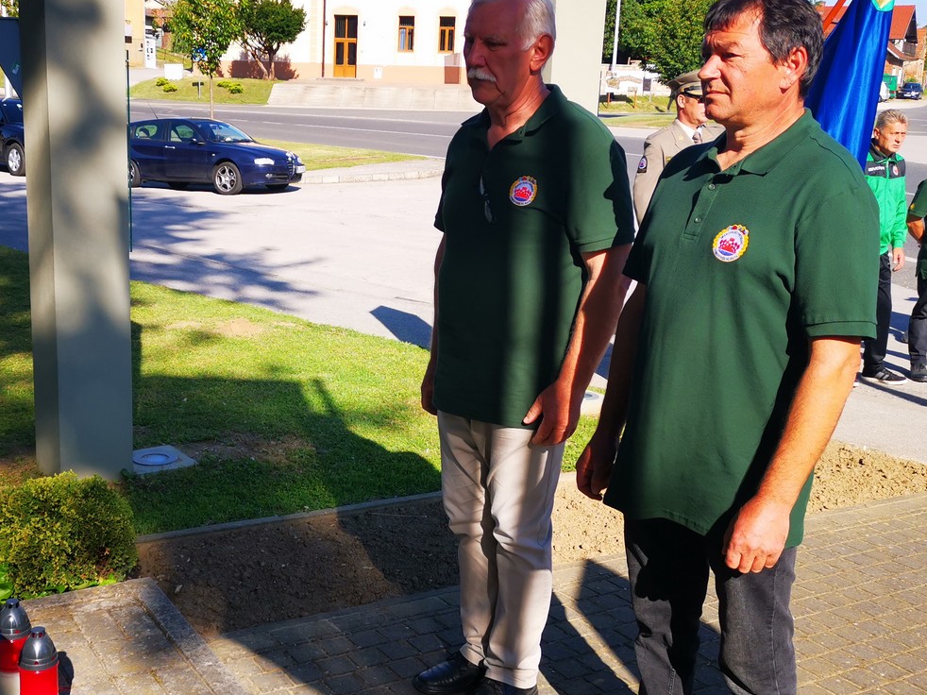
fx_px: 1178
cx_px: 347
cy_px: 387
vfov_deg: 32.8
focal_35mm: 44
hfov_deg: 42.6
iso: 50
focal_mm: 5.58
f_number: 1.8
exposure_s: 1/1080
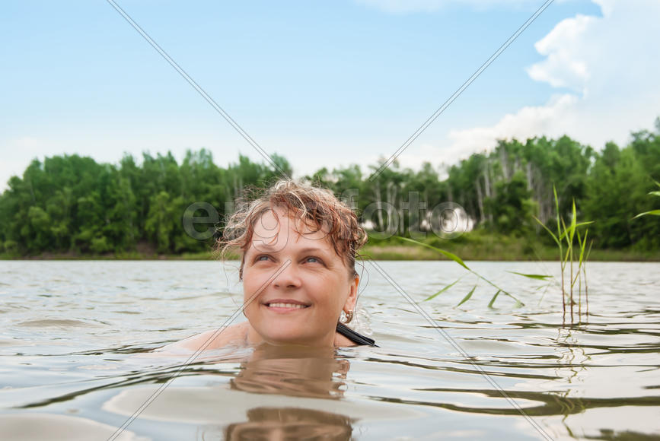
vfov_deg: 23.8
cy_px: 220
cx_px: 330
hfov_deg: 35.0
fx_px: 1046
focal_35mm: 57
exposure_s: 1/200
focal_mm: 38
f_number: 7.1
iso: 100
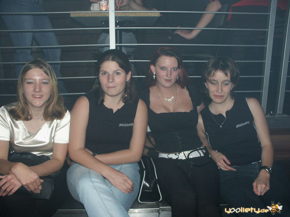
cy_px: 108
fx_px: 243
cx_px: 145
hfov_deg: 61.7
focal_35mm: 29
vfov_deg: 48.2
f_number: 2.8
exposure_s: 1/45
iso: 200
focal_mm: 7.48
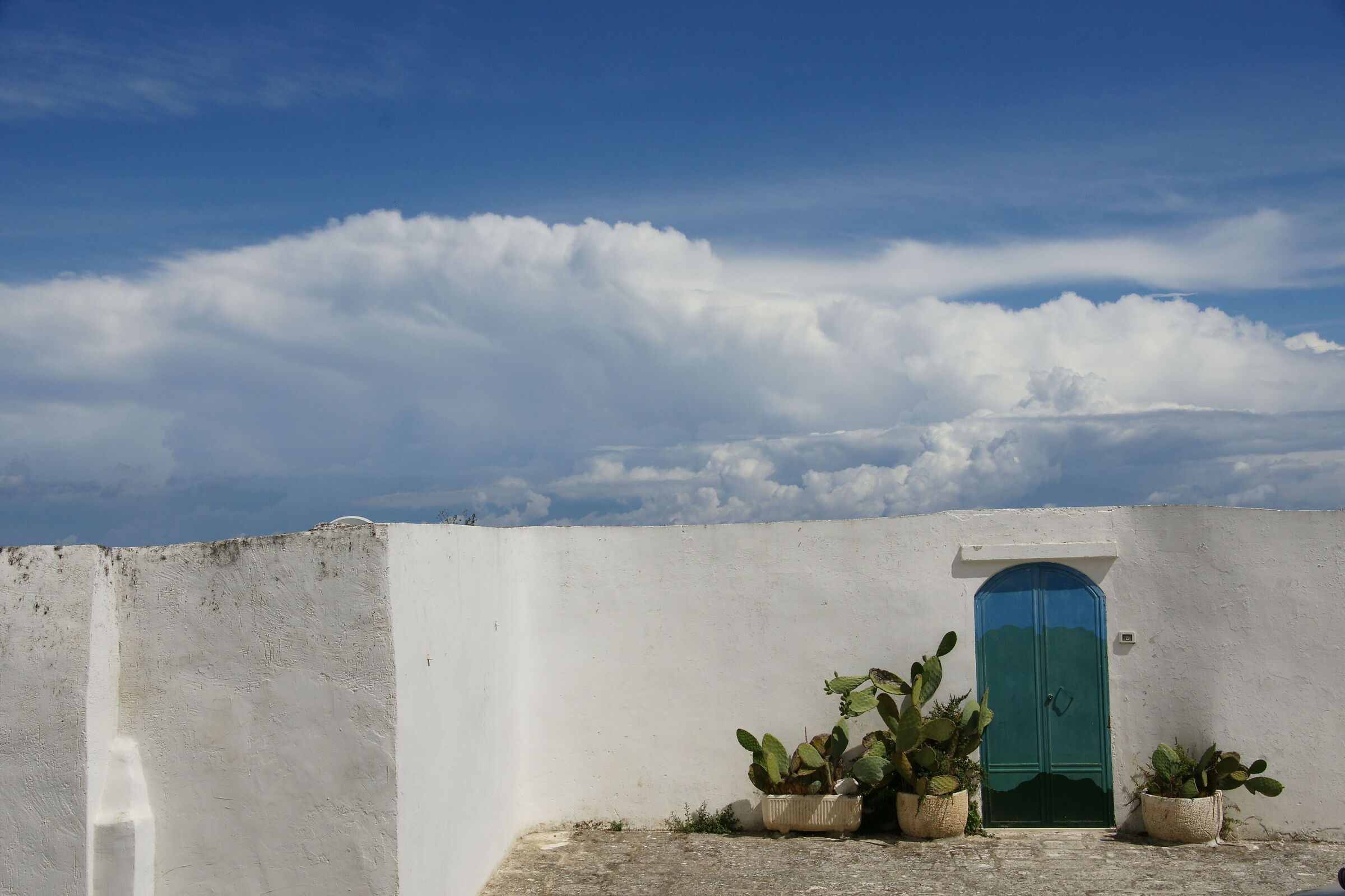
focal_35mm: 45
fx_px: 1681
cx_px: 672
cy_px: 448
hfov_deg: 43.6
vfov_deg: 29.9
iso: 200
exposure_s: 1/640
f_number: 11
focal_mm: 30
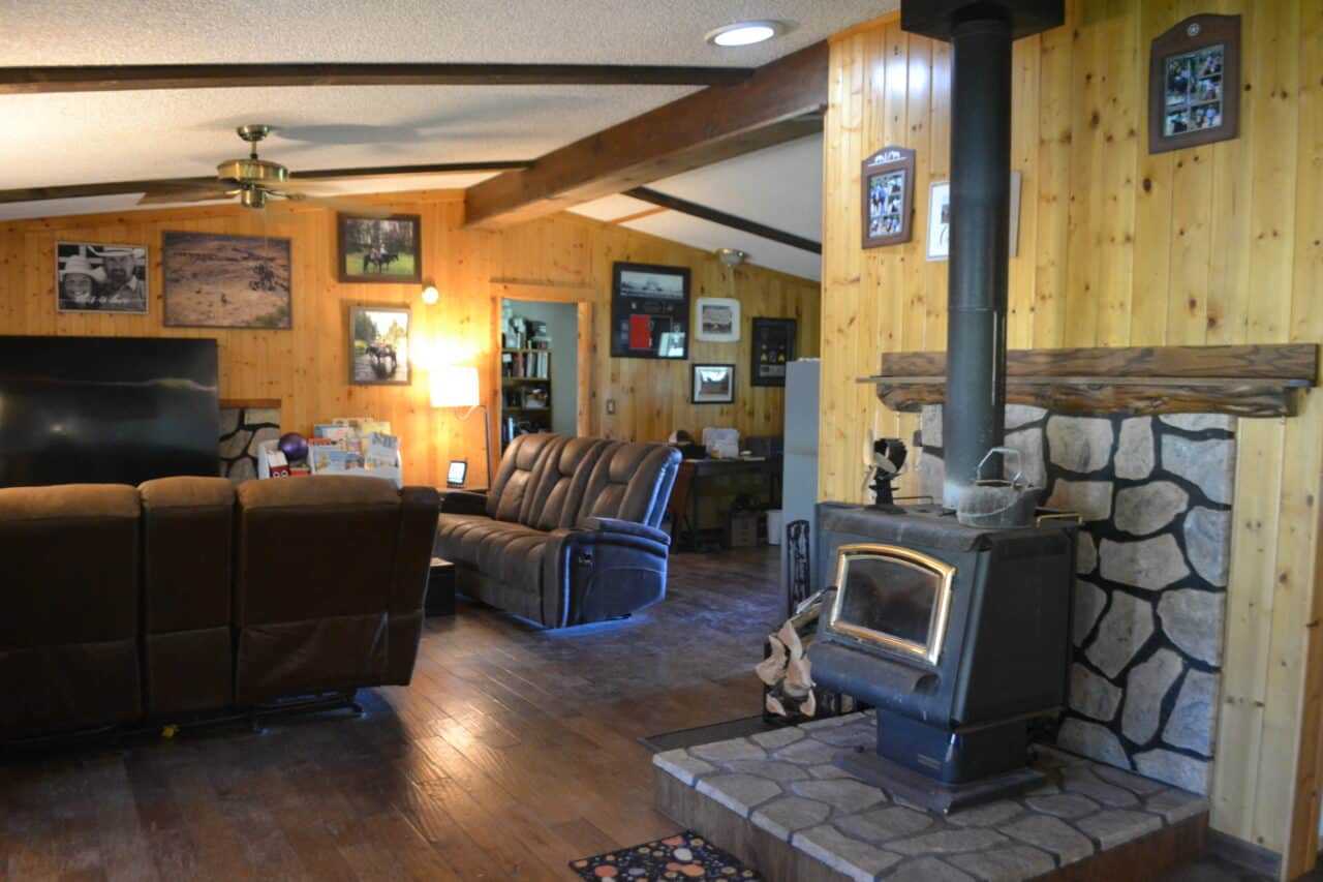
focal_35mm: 27
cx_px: 662
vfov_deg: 47.9
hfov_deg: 67.4
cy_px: 441
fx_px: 992
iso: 2200
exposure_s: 1/15
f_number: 3.5
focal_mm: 18
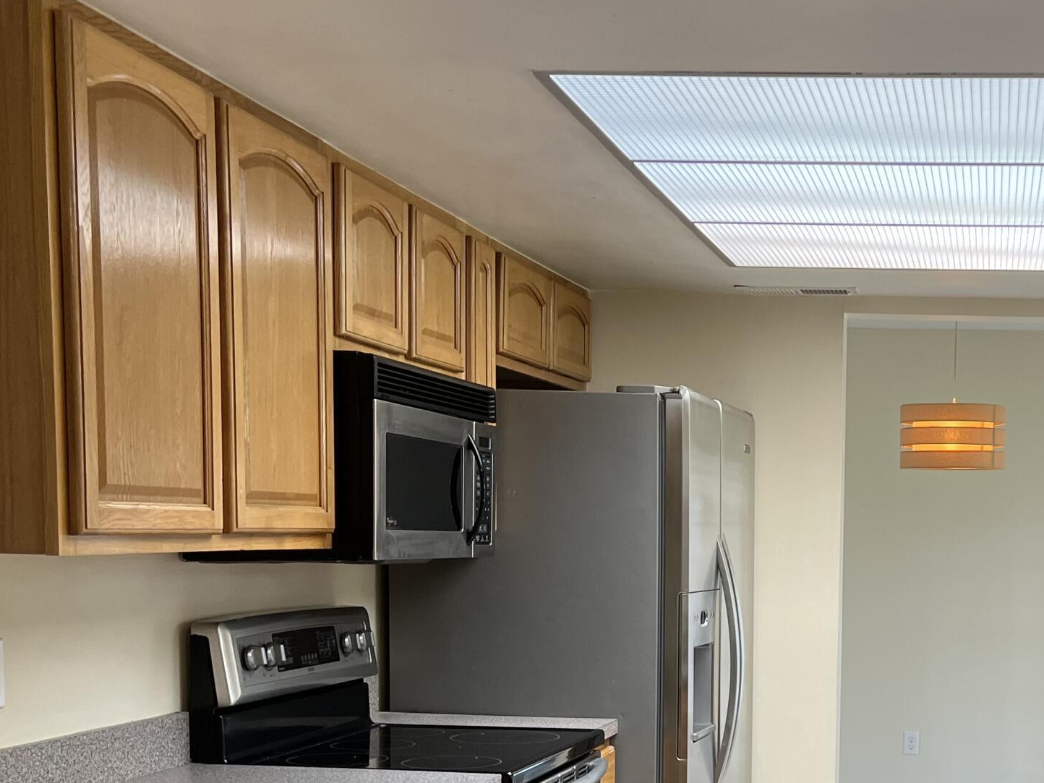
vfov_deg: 26.1
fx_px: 1629
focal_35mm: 54
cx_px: 903
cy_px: 718
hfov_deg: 34.0
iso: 125
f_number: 1.5
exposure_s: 1/120
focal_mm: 5.7
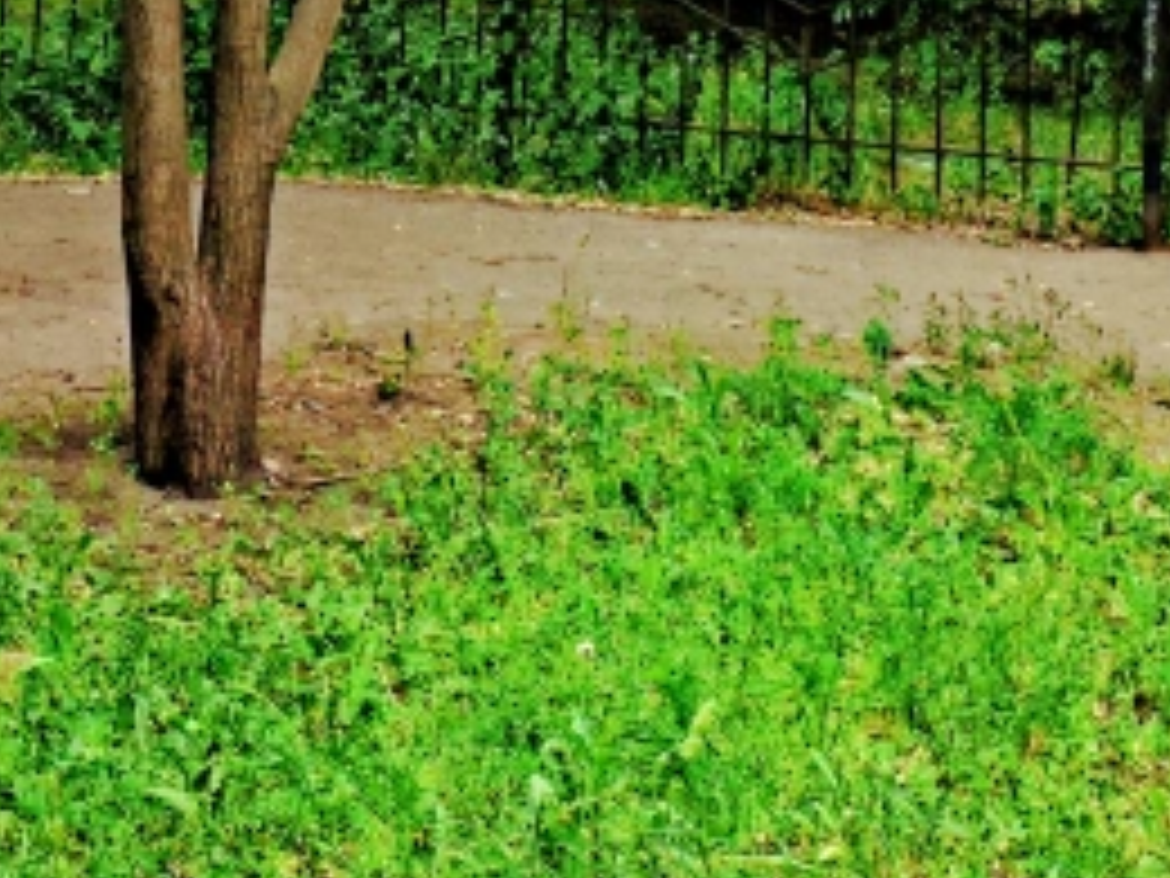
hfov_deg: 17.6
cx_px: 320
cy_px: -903
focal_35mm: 111
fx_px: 3752
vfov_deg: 11.9
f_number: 1.6
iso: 50
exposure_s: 1/1301
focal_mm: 6.55
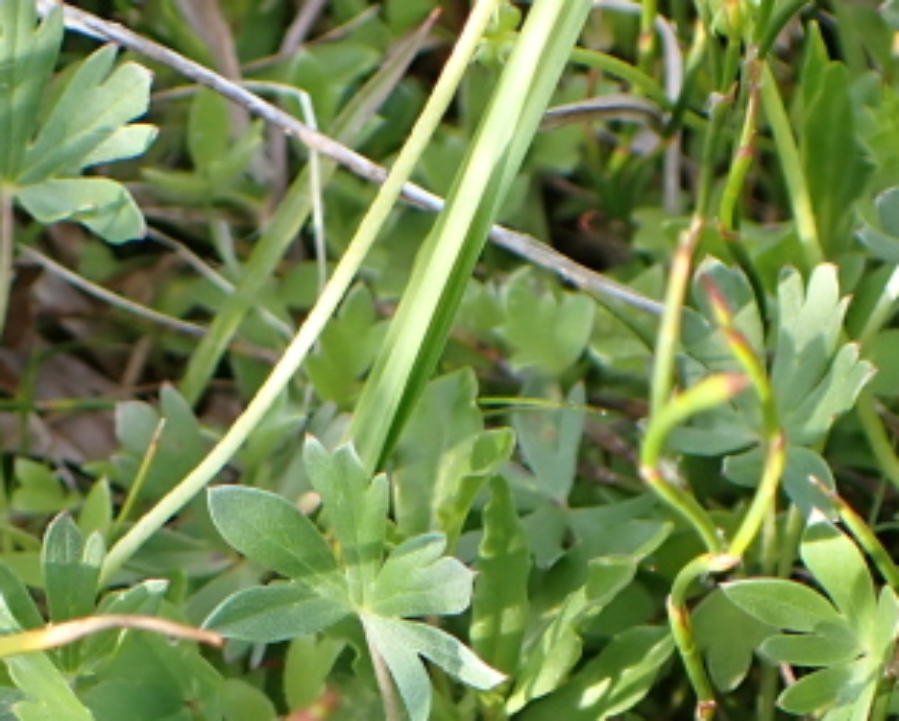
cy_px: 1015
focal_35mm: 96
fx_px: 2556
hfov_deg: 19.9
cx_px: 426
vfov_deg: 15.1
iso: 100
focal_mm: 5.4
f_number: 2.3
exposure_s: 1/125
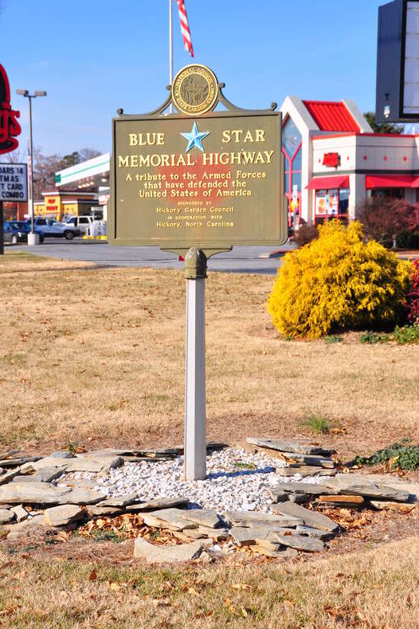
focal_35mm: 84
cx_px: 208
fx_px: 1458
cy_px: 316
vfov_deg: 24.3
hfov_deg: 16.4
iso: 200
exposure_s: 1/400
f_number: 10
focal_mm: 55
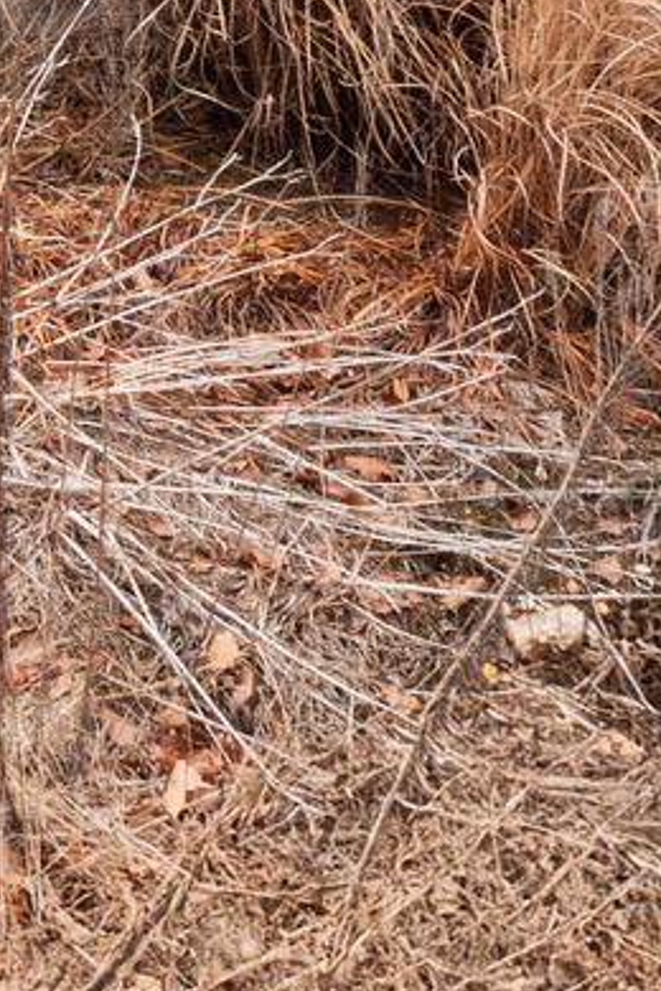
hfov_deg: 8.8
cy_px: -638
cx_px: -676
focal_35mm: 147
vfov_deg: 13.0
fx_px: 4048
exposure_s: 1/50
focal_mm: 10.26
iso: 200
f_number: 9
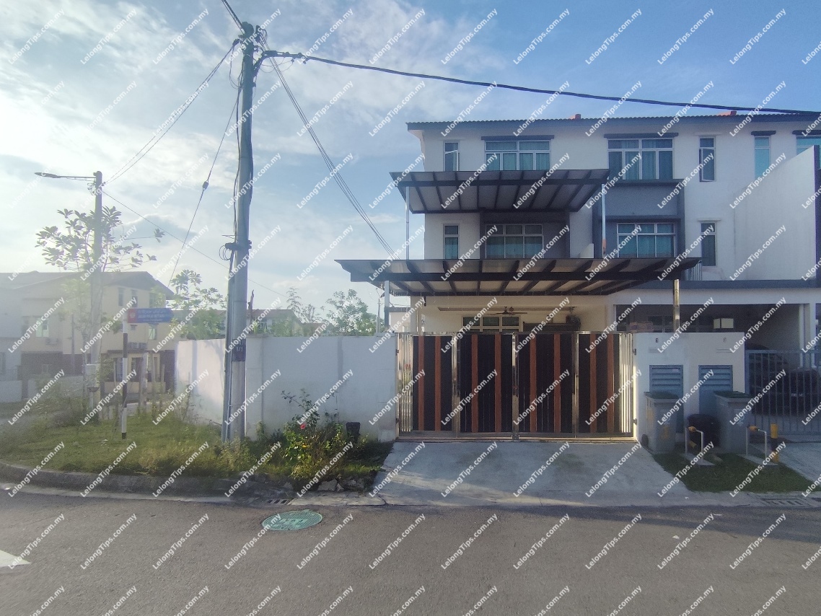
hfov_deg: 94.5
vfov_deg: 78.1
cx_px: 410
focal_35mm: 16
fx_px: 380
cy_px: 308
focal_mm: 1.65
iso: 50
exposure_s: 1/2529
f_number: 2.2
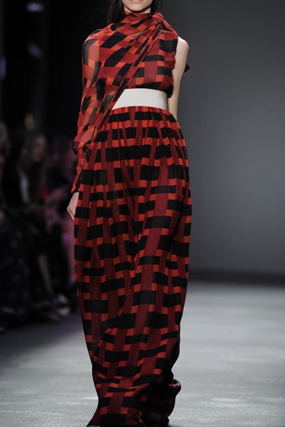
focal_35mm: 240
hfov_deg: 5.7
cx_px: 127
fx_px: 2846
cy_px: 191
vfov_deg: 8.6
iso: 1600
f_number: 4
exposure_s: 1/640
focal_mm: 200
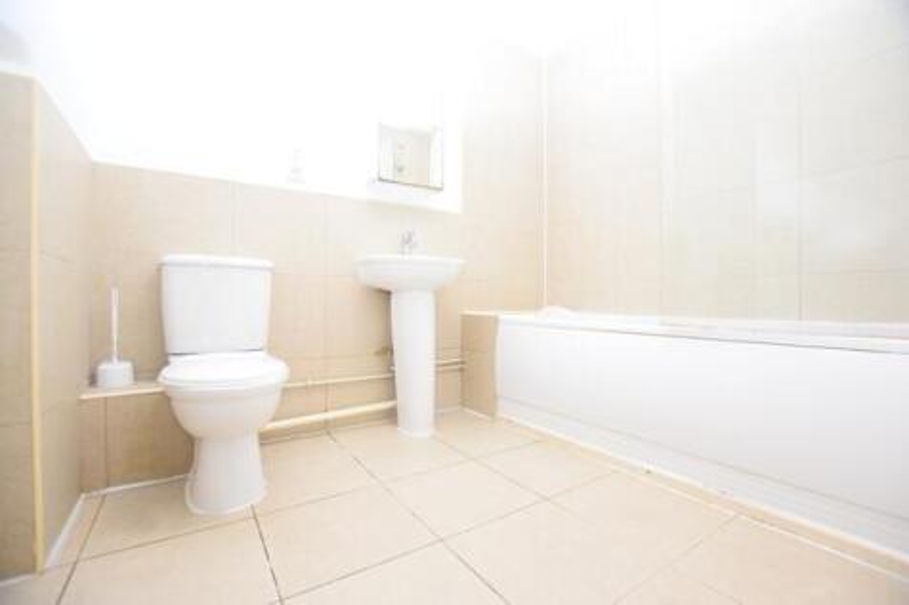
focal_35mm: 15
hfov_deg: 100.4
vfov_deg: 77.3
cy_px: 302
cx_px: 454
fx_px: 379
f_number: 3.5
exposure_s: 1/60
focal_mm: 10
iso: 900
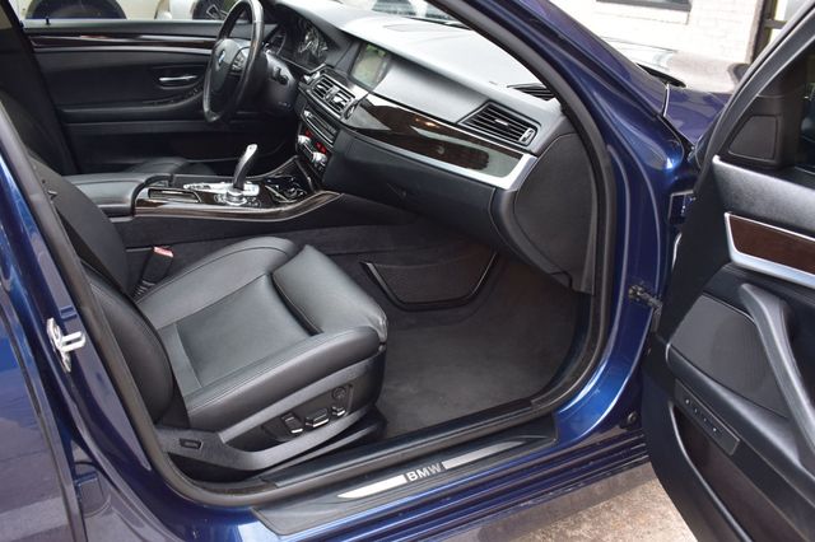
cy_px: 271
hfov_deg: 59.5
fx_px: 713
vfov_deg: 41.7
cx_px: 408
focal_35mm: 32
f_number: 6.3
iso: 720
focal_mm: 21
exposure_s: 1/15
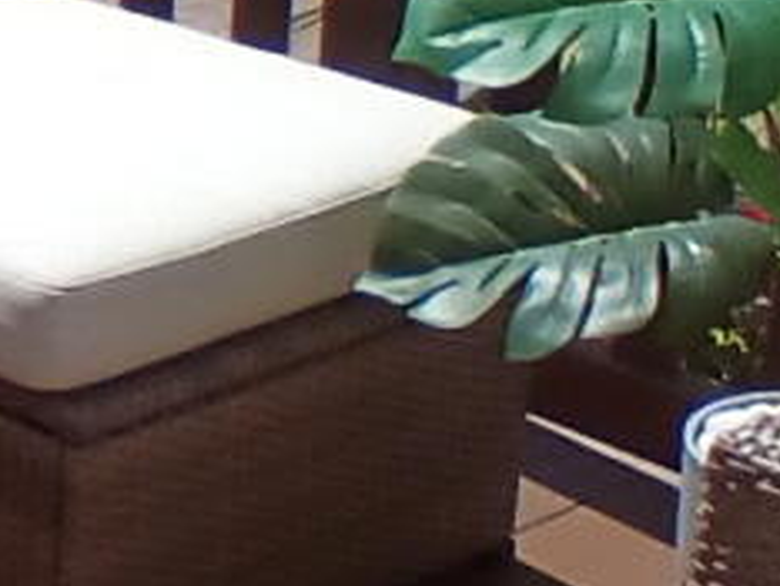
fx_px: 3066
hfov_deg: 12.6
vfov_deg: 10.9
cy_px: 84
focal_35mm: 136
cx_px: -813
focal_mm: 2.38
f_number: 2.4
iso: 102
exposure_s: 1/1704
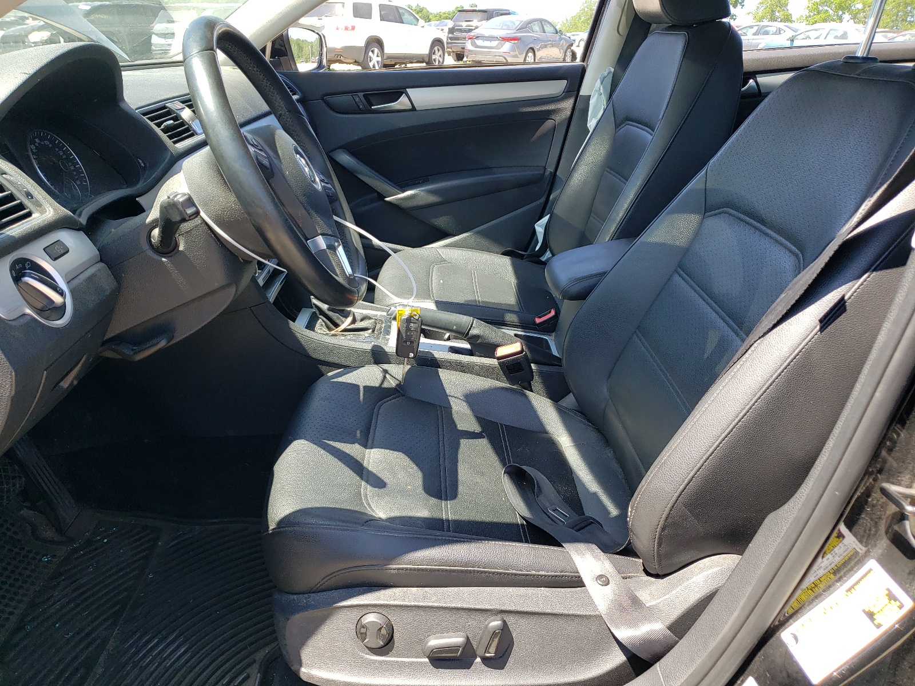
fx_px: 687
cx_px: 458
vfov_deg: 53.1
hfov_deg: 67.3
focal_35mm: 26
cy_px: 343
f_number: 1.5
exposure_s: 1/400
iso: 50
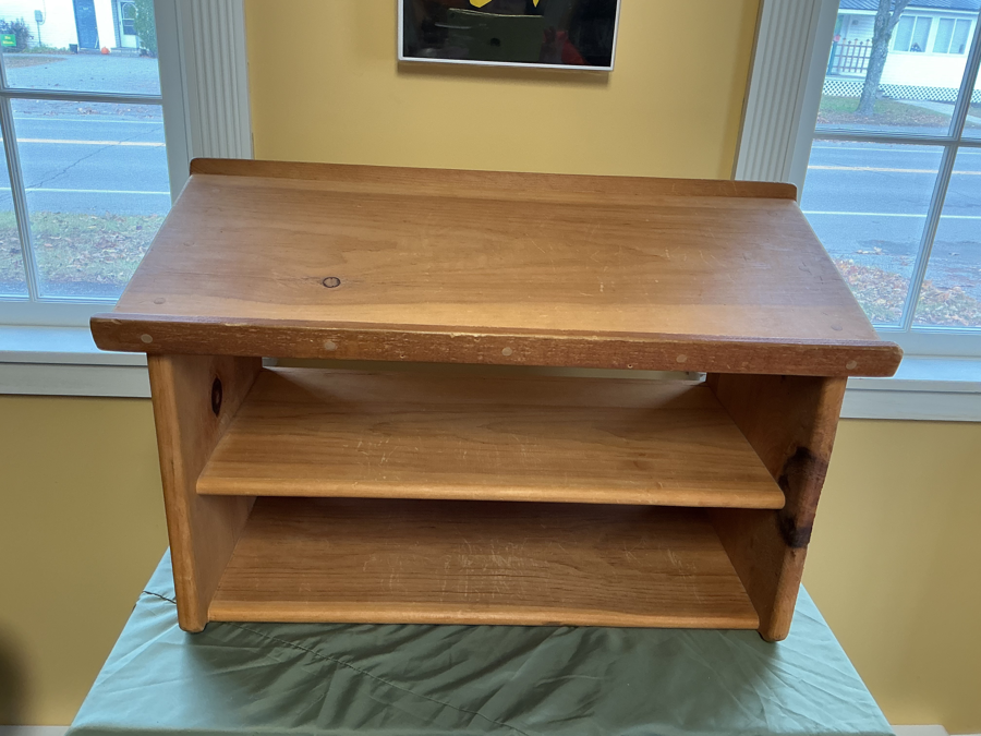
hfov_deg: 61.7
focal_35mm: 29
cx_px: 490
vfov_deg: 48.2
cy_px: 368
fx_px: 822
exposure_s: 1/60
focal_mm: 3
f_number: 1.8
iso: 64
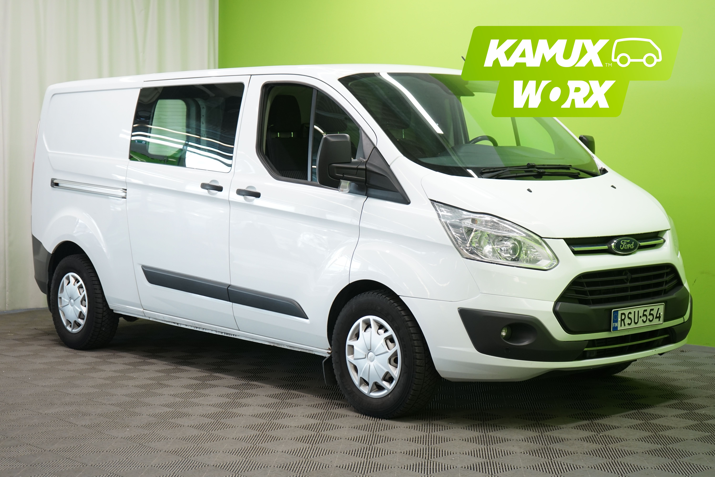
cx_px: 358
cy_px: 238
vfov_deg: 21.9
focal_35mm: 62
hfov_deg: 32.4
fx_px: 1231
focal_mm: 62
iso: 800
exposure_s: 1/50
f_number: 5.6
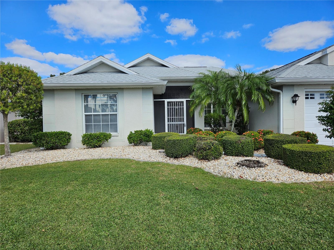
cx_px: 167
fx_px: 222
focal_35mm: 23
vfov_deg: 58.9
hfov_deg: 73.9
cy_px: 125
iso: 25
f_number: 1.8
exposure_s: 1/1973
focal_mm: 5.4
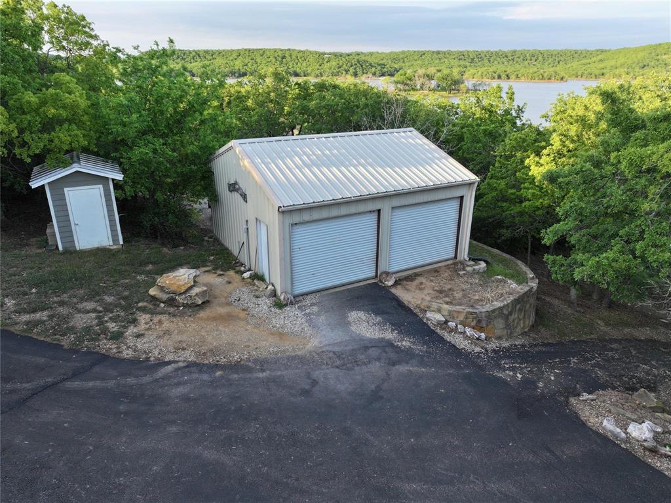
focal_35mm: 24
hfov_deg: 71.6
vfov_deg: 56.8
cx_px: 336
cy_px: 252
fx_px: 465
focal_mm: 12.29
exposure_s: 1/500
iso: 240
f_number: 2.8
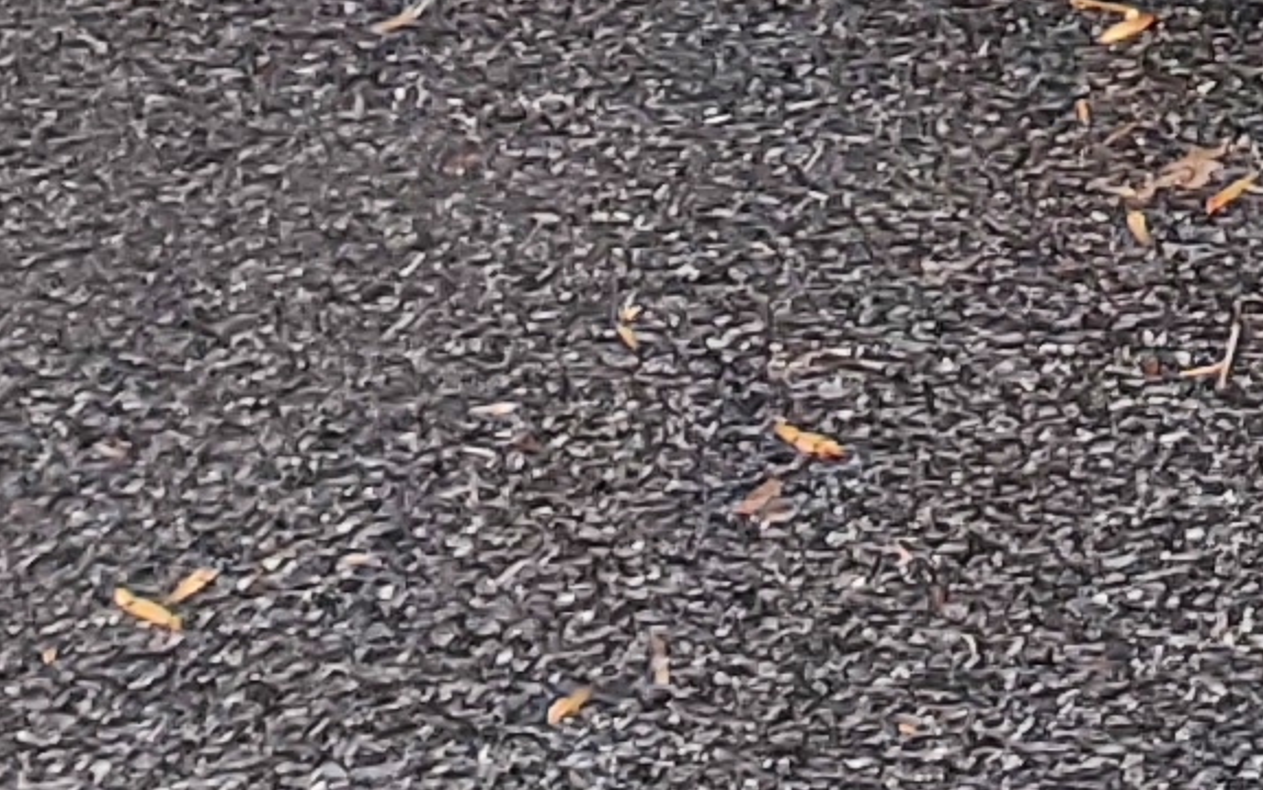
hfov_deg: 9.9
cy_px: -1751
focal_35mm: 193
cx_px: 2662
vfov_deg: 6.2
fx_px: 6643
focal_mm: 4.3
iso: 80
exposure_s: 1/120
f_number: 2.4
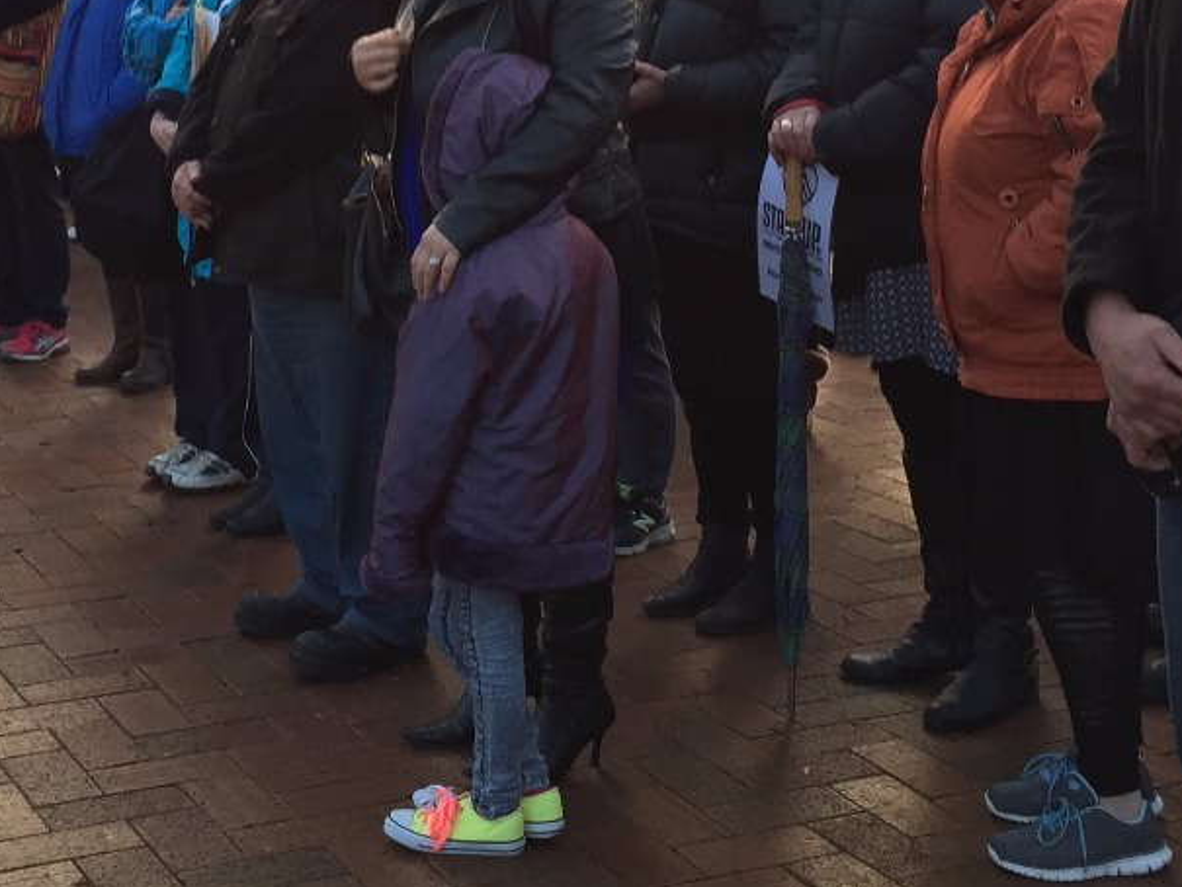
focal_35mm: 69
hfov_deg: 28.1
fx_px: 2357
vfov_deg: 20.6
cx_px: 492
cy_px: -16
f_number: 2.2
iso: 50
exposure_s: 1/100
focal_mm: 4.15
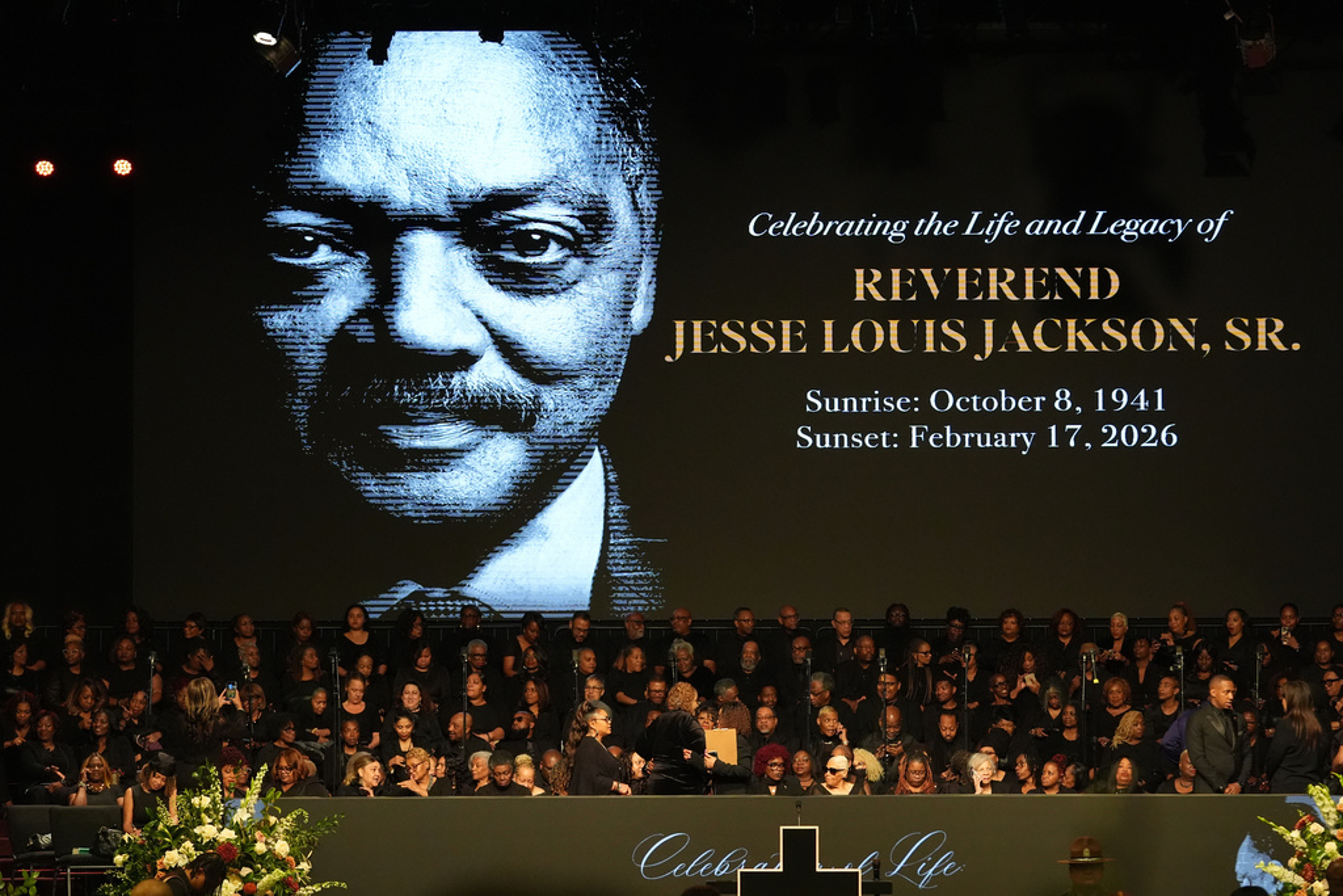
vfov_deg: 10.4
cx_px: 672
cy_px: 448
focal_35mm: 132
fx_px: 4925
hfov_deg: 15.5
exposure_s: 1/640
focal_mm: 132
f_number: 4
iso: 5000
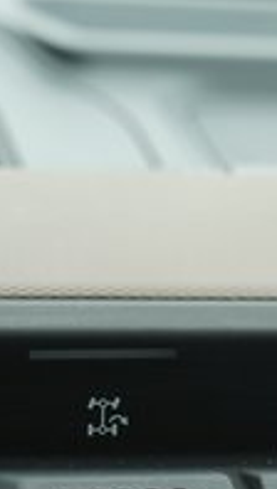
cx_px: 267
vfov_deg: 10.9
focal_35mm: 196
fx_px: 2548
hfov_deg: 6.2
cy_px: 438
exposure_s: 1/80
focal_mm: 58
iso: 100
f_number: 6.3
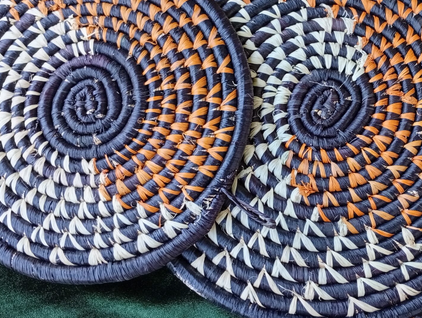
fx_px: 598
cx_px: 305
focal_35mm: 49
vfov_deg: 29.7
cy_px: 148
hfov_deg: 38.1
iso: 187
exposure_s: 1/50
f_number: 1.8
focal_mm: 3.98
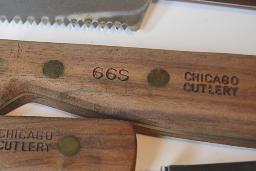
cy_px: 114
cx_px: 63
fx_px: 569
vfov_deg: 17.0
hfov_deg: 25.1
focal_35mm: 80
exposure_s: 1/60
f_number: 4.5
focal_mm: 32
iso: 2000
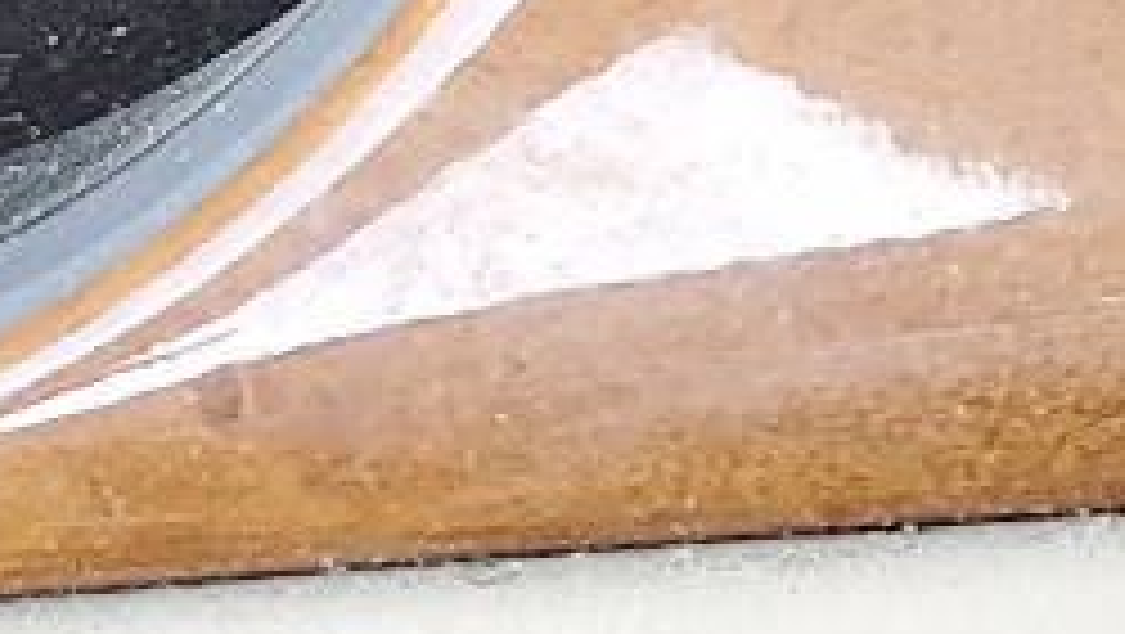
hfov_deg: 11.0
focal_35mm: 181
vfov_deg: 6.4
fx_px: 5403
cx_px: 2074
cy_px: -989
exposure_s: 1/120
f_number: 1.5
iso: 97
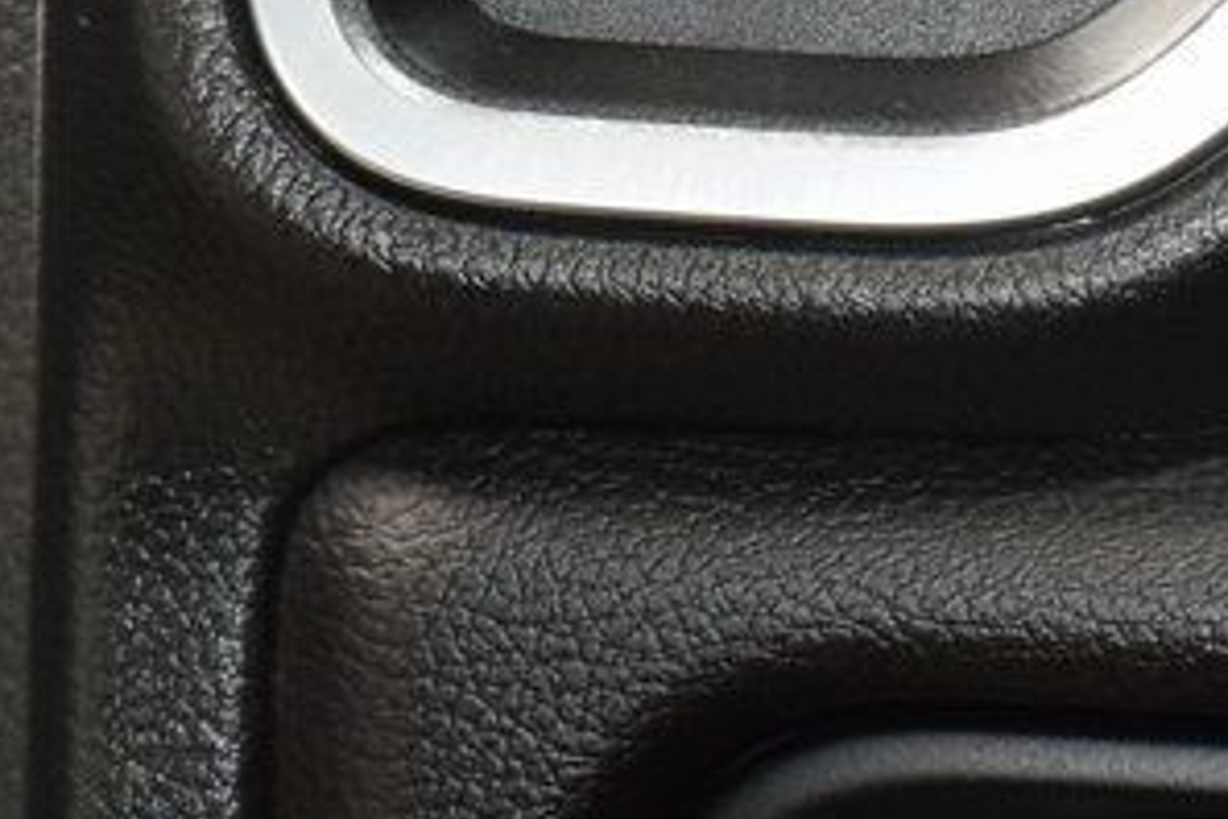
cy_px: 1090
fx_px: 12347
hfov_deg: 5.7
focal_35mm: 362
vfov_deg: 3.8
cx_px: 1166
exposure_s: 1/30
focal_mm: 70
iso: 2000
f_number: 4.5
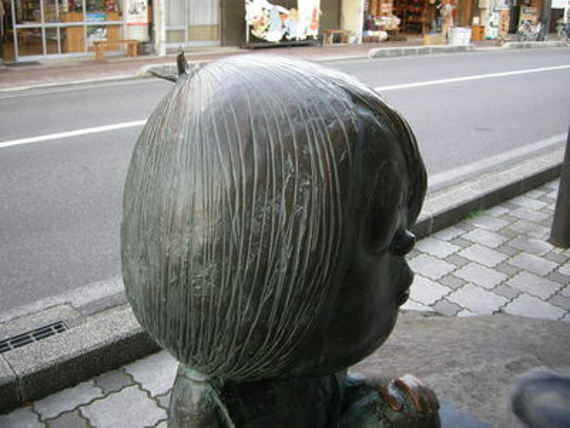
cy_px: 214
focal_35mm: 36
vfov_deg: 39.7
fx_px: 593
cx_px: 285
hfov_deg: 51.4
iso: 64
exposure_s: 1/24
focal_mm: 7.5
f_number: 2.7
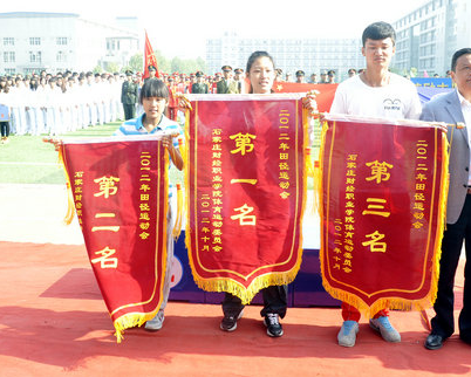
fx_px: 391
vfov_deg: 51.6
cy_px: 186
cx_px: 281
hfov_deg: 61.7
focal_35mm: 28
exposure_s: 1/200
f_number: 7.1
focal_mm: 24
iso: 640
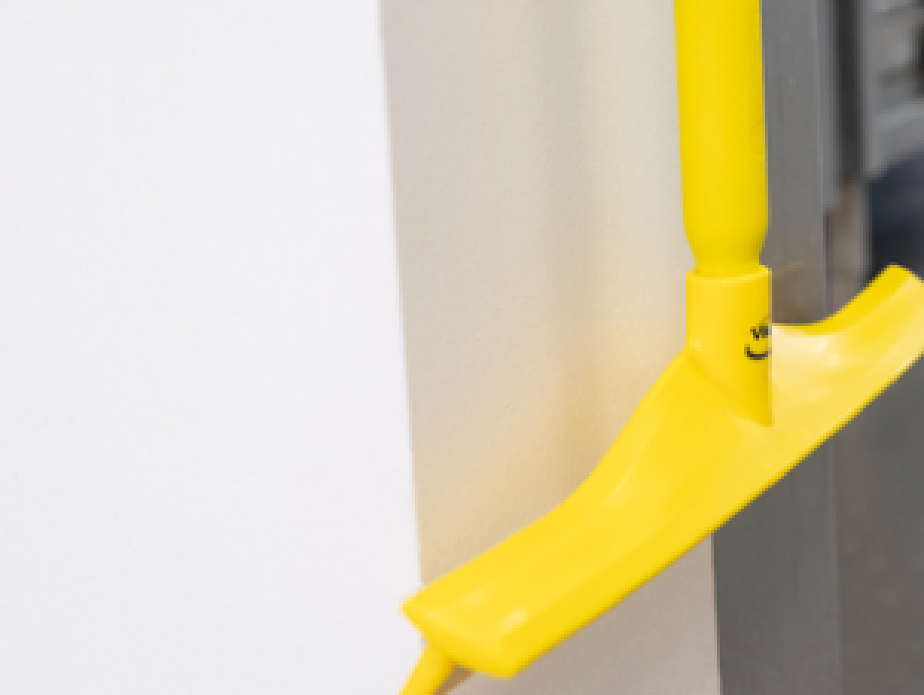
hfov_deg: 19.6
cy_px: 335
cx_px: 740
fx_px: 2646
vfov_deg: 15.0
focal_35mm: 99
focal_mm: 64
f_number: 5
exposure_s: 1/125
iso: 640
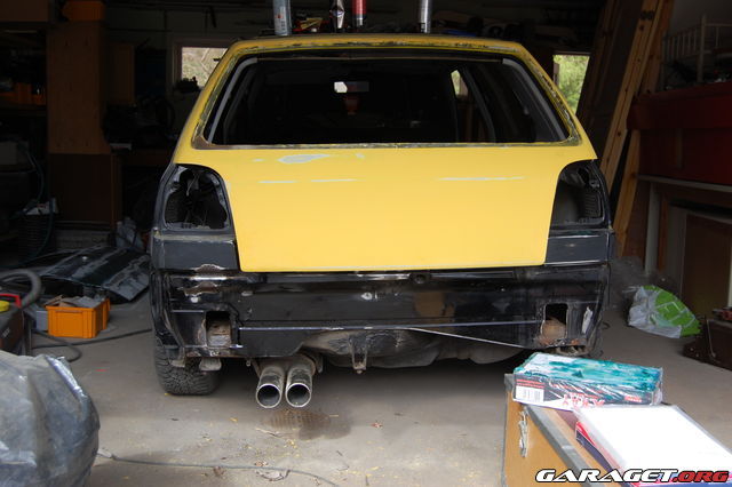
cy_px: 244
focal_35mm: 36
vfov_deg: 36.8
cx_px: 366
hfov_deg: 53.2
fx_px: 732
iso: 200
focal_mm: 24
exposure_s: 1/160
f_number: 6.3
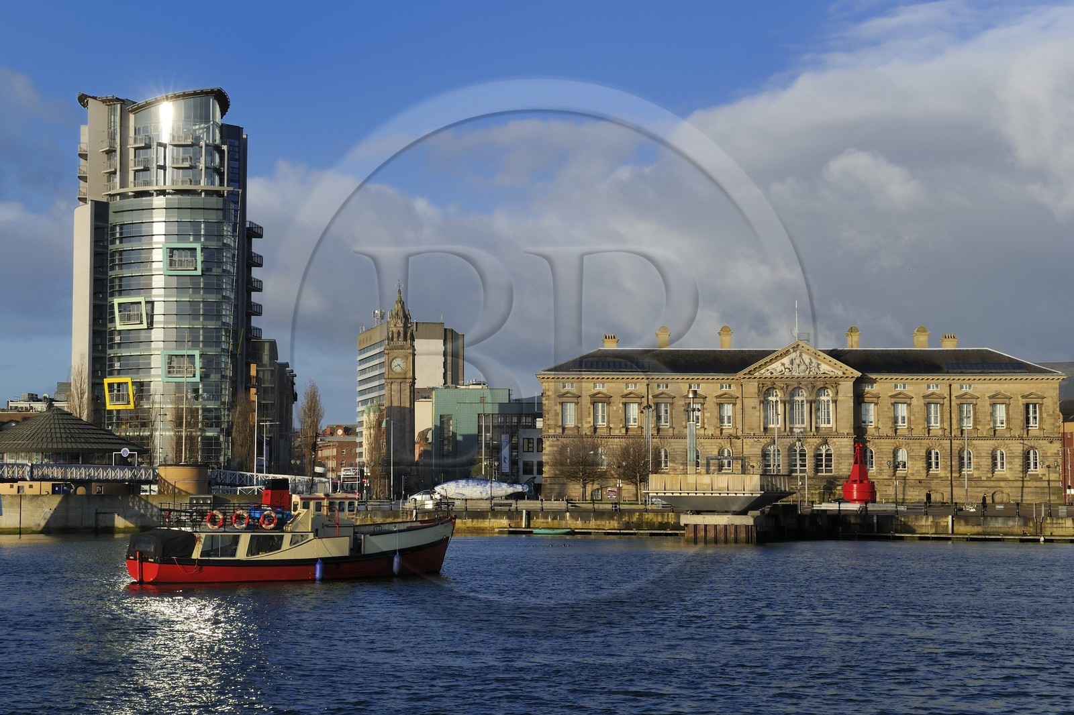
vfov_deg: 22.6
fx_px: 1790
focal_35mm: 60
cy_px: 358
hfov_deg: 33.4
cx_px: 537
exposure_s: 1/200
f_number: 14
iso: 200
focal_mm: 60
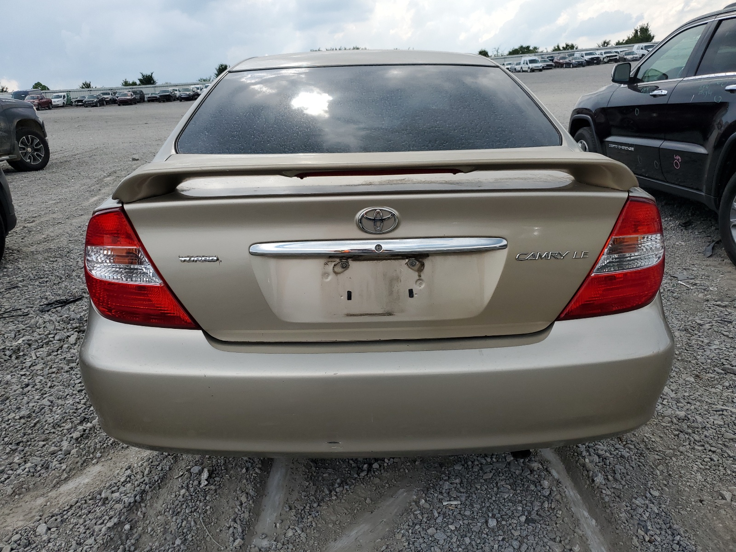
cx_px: 368
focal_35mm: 26
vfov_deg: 53.1
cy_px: 276
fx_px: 553
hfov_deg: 67.3
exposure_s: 1/2000
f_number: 1.5
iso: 50
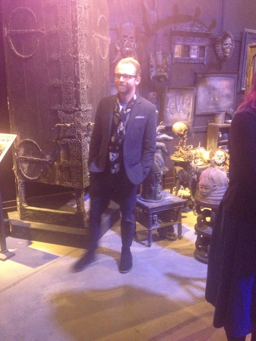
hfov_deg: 40.7
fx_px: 345
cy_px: 170
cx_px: 128
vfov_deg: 52.6
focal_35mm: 35
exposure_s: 1/15
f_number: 2.4
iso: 640
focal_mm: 4.28
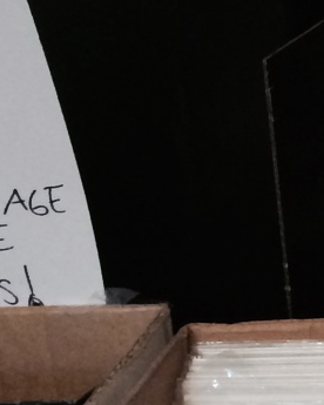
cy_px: -103
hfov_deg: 8.0
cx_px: 866
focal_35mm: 174
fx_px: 2086
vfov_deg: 10.9
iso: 250
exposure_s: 1/30
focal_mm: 4.12
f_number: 2.2
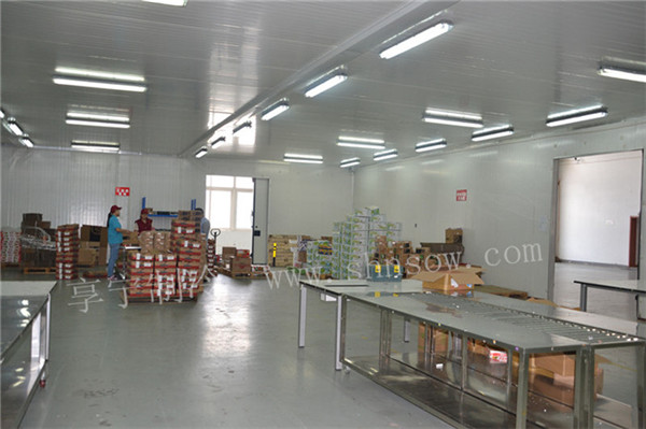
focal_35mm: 33
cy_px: 214
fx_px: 592
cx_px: 323
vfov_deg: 39.9
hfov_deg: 57.3
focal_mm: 22
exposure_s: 1/125
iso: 360
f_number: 4
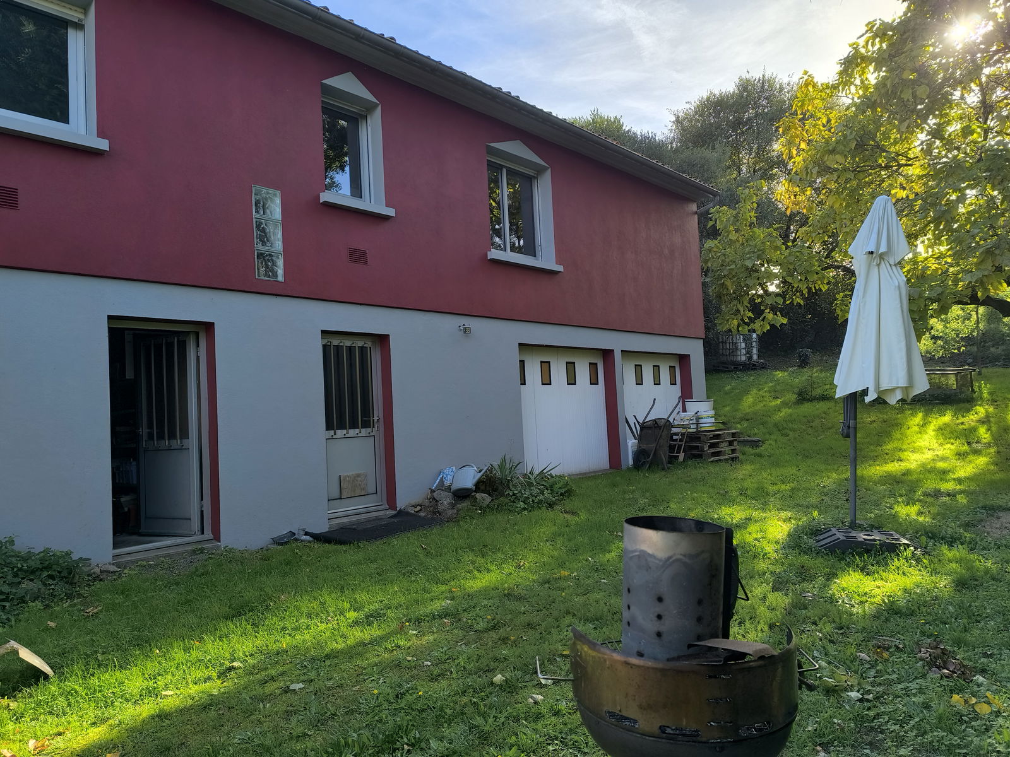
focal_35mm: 23
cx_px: 505
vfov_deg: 58.9
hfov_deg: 73.9
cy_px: 378
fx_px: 671
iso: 50
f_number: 1.65
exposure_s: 1/362
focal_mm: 6.14
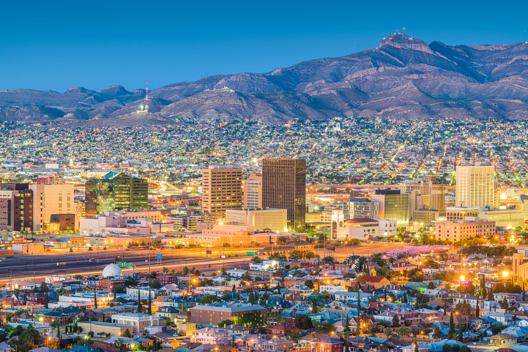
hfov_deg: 15.2
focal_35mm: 135
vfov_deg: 10.2
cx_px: 264
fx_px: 1980
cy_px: 176
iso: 64
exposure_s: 30
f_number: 7.1
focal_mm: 135
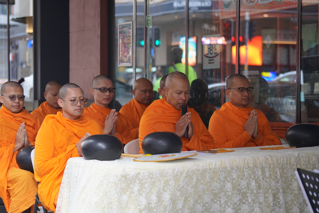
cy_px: 106
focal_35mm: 111
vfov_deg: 12.3
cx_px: 160
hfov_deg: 18.4
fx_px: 984
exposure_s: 1/160
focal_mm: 111
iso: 1600
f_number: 4
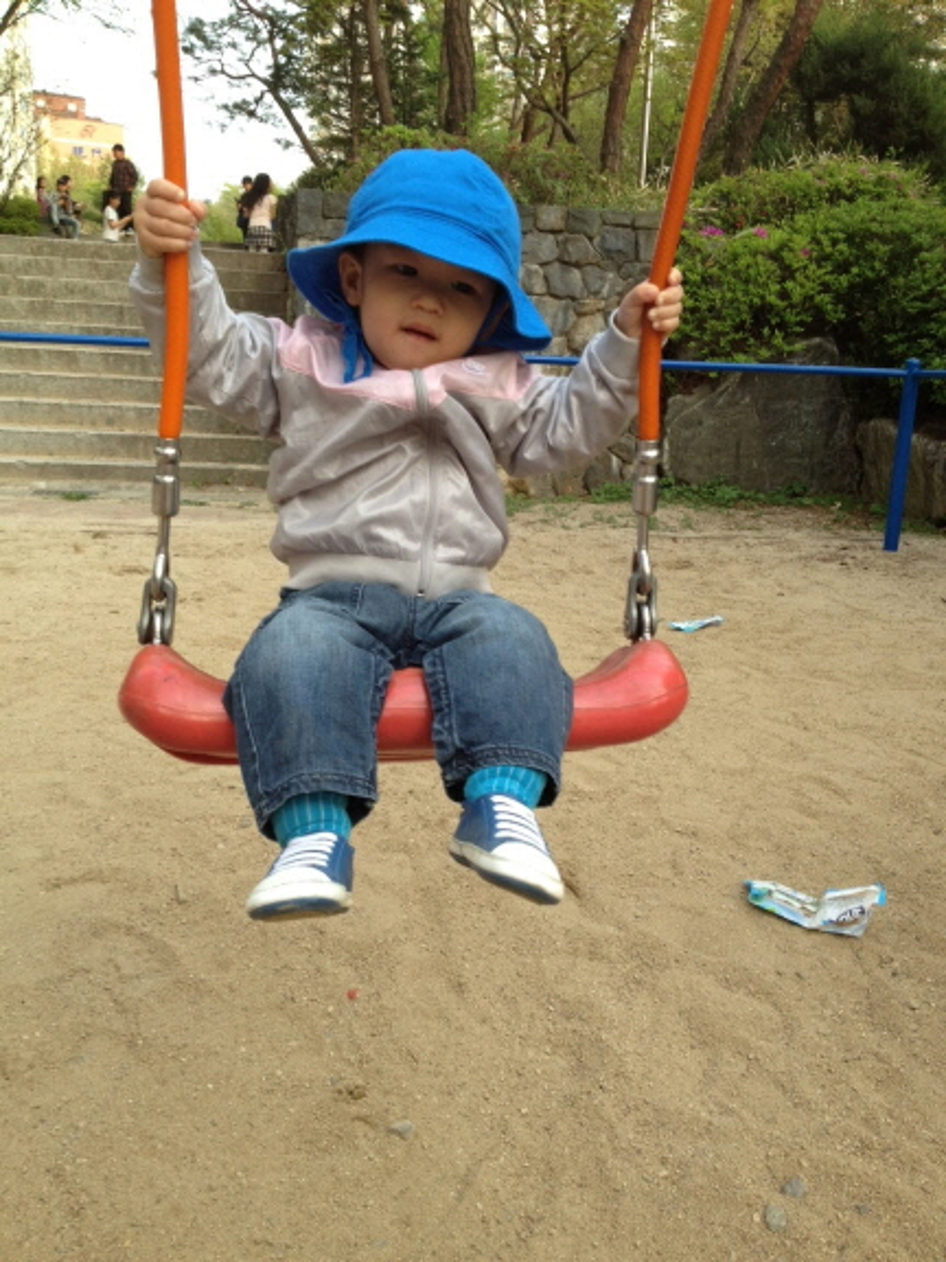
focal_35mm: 35
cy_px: 631
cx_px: 473
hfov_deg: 40.7
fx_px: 1275
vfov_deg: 52.6
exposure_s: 1/120
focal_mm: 4.28
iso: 64
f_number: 2.4
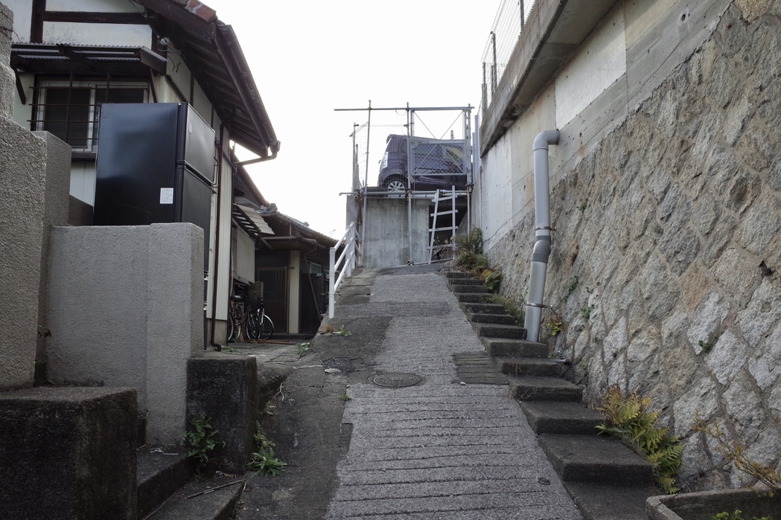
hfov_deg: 63.7
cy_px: 264
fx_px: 629
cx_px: 395
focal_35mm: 29
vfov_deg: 44.9
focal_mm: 18.3
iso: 320
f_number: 8
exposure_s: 1/90
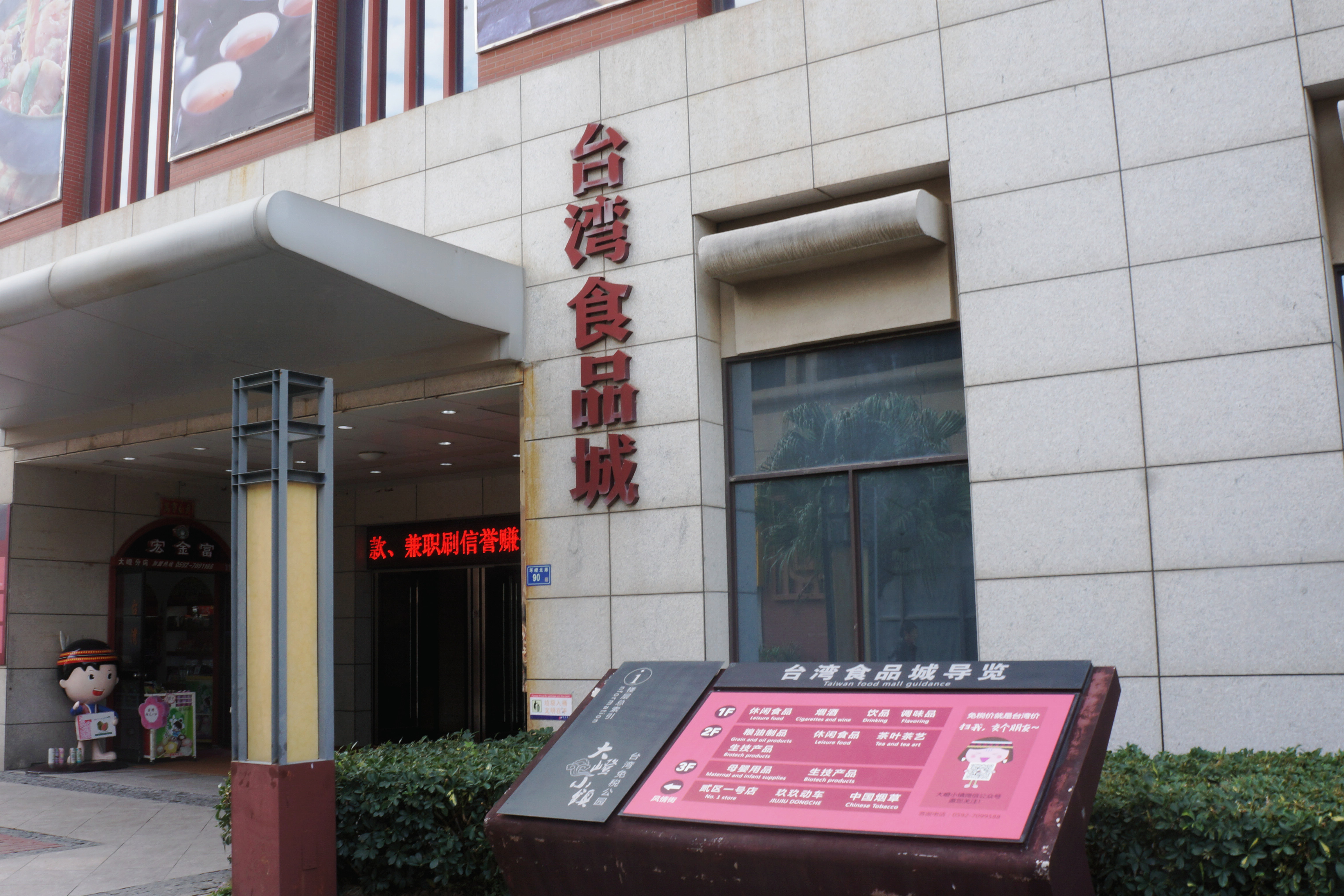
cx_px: 567
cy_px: 442
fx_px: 1307
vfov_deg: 37.9
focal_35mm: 35
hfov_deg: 54.2
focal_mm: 18
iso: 100
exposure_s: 1/30
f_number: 14
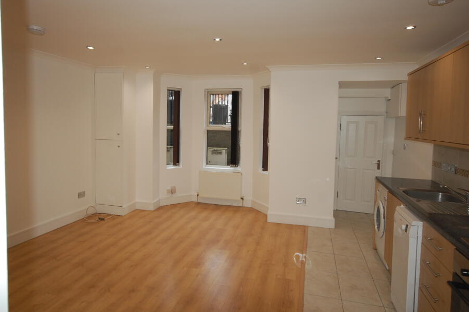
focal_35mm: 24
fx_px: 312
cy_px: 142
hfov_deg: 73.7
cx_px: 225
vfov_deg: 53.0
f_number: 4.8
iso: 400
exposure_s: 1/60
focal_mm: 14
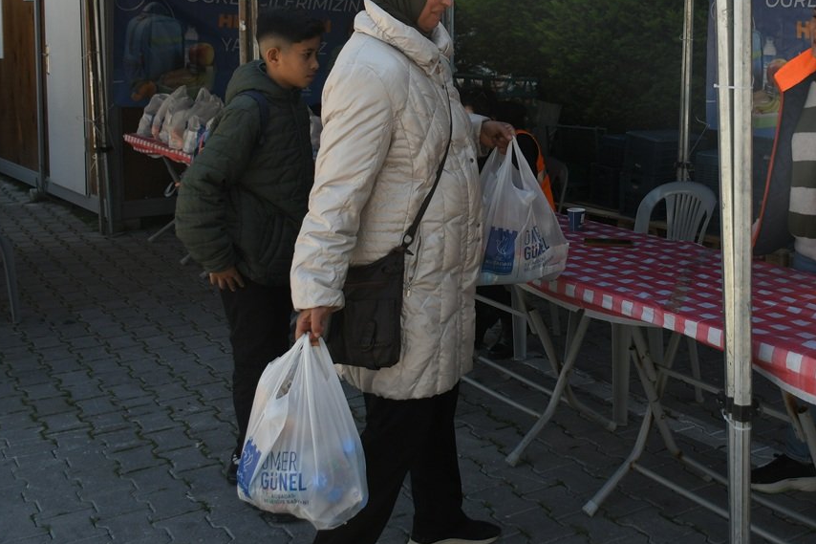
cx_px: 580
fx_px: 997
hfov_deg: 43.5
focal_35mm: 44
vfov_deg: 29.8
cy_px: 109
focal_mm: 18
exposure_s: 1/1000
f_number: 4
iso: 250
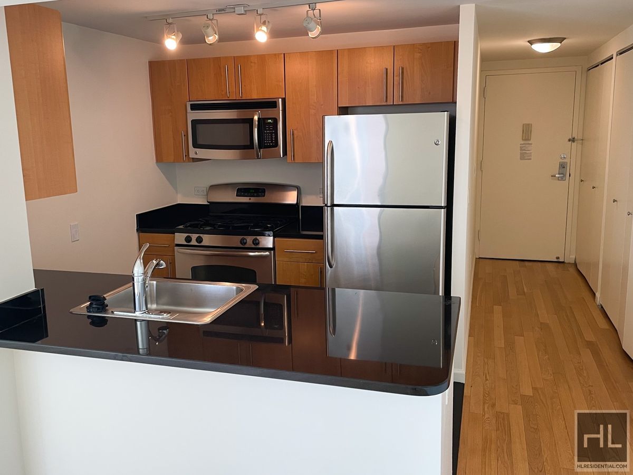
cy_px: 238
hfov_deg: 67.3
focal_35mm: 26
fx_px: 475
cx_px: 316
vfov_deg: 53.1
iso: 100
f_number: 1.6
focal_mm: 4.2
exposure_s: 1/60
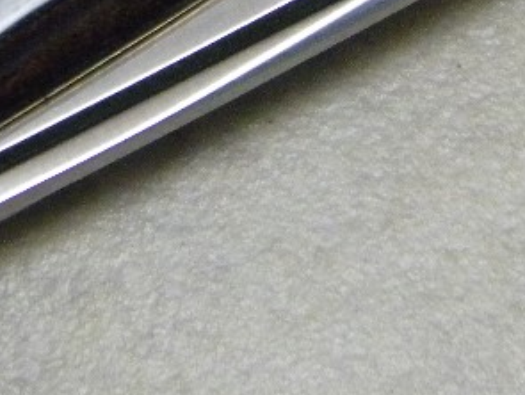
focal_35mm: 281
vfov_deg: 5.3
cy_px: -176
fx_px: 4267
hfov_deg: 7.0
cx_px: 306
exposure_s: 1/63.1
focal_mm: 15.1
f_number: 4.5
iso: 800
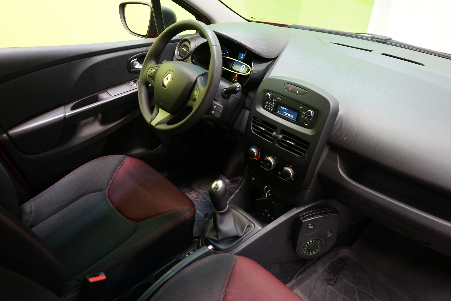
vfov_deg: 46.4
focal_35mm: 28
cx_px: 226
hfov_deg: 65.5
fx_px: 351
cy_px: 150
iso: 1000
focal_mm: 28
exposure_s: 1/30
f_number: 3.5
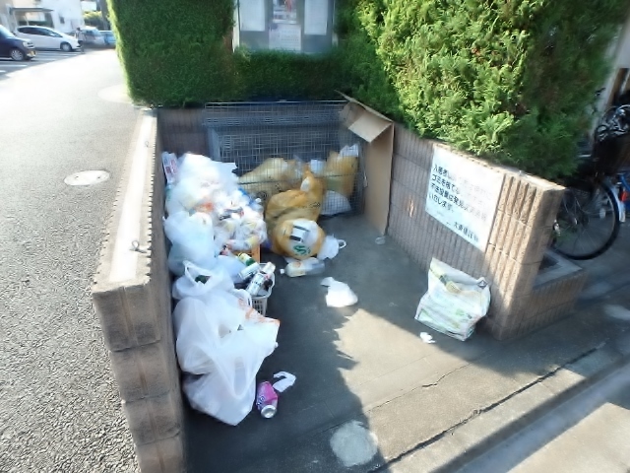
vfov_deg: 63.4
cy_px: 236
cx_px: 315
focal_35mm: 21
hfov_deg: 79.0
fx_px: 382
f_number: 3.5
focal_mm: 3.7
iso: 125
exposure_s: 1/200
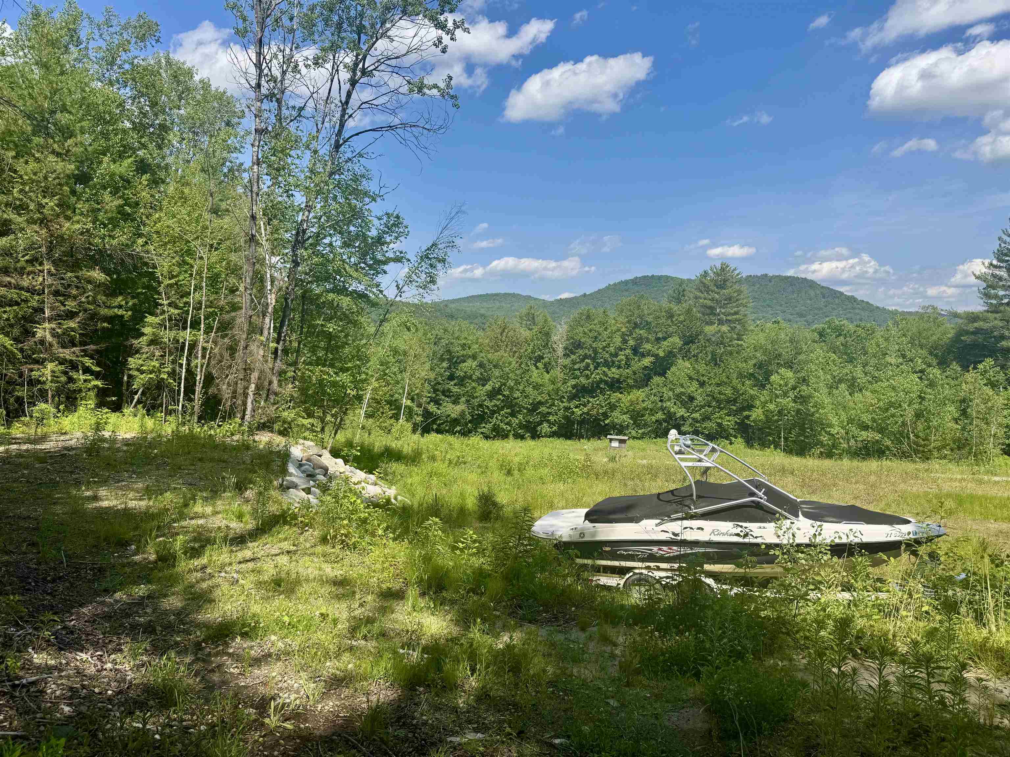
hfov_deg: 71.6
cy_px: 378
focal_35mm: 24
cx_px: 505
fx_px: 700
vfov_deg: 56.8
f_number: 1.78
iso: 80
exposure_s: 1/4049
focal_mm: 6.76
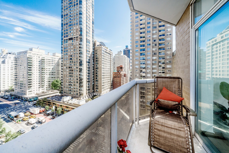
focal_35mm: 12
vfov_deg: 90.0
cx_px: 114
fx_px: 76
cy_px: 76
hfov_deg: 112.6
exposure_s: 1/200
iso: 320
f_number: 10
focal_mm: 12
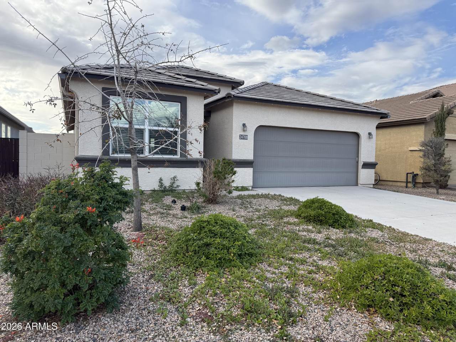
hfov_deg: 71.6
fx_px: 316
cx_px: 228
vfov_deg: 56.8
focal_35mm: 24
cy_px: 171
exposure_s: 1/1770
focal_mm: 6.76
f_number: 1.78
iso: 100
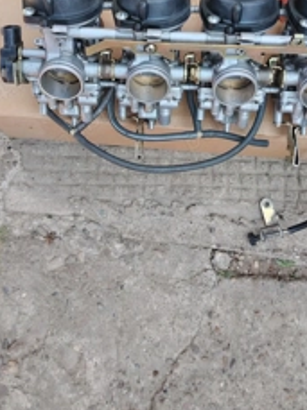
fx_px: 498
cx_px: 165
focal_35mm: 42
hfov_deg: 34.2
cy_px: 134
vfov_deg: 44.2
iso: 100
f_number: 1.75
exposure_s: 1/193
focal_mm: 5.25
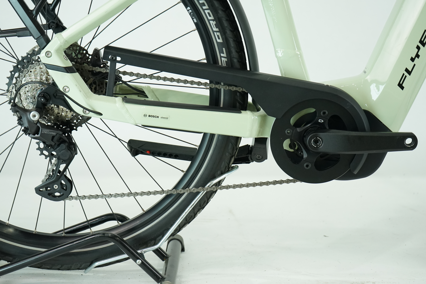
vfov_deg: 21.2
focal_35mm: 64
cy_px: 142
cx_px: 213
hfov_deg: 31.4
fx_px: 757
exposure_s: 1/200
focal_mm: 64
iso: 1600
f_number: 5.6
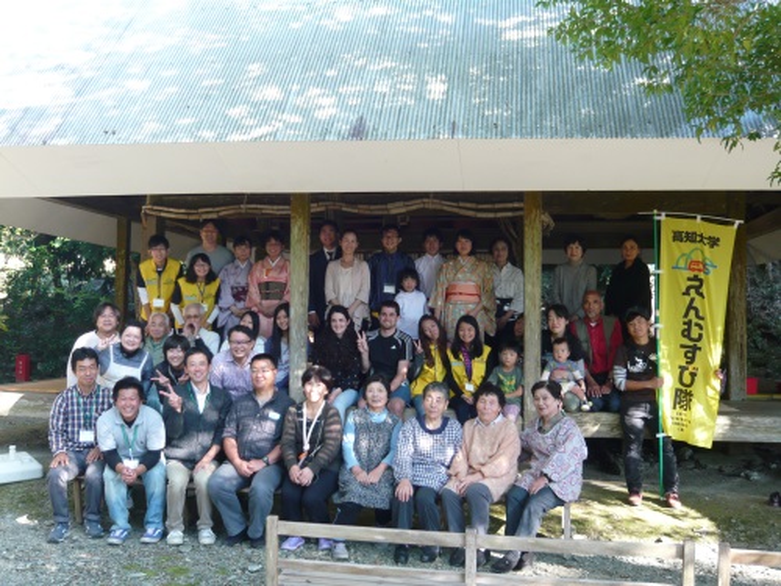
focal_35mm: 36
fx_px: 812
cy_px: 293
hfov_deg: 51.4
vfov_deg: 39.7
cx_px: 390
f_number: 3.1
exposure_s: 1/40
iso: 100
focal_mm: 5.8
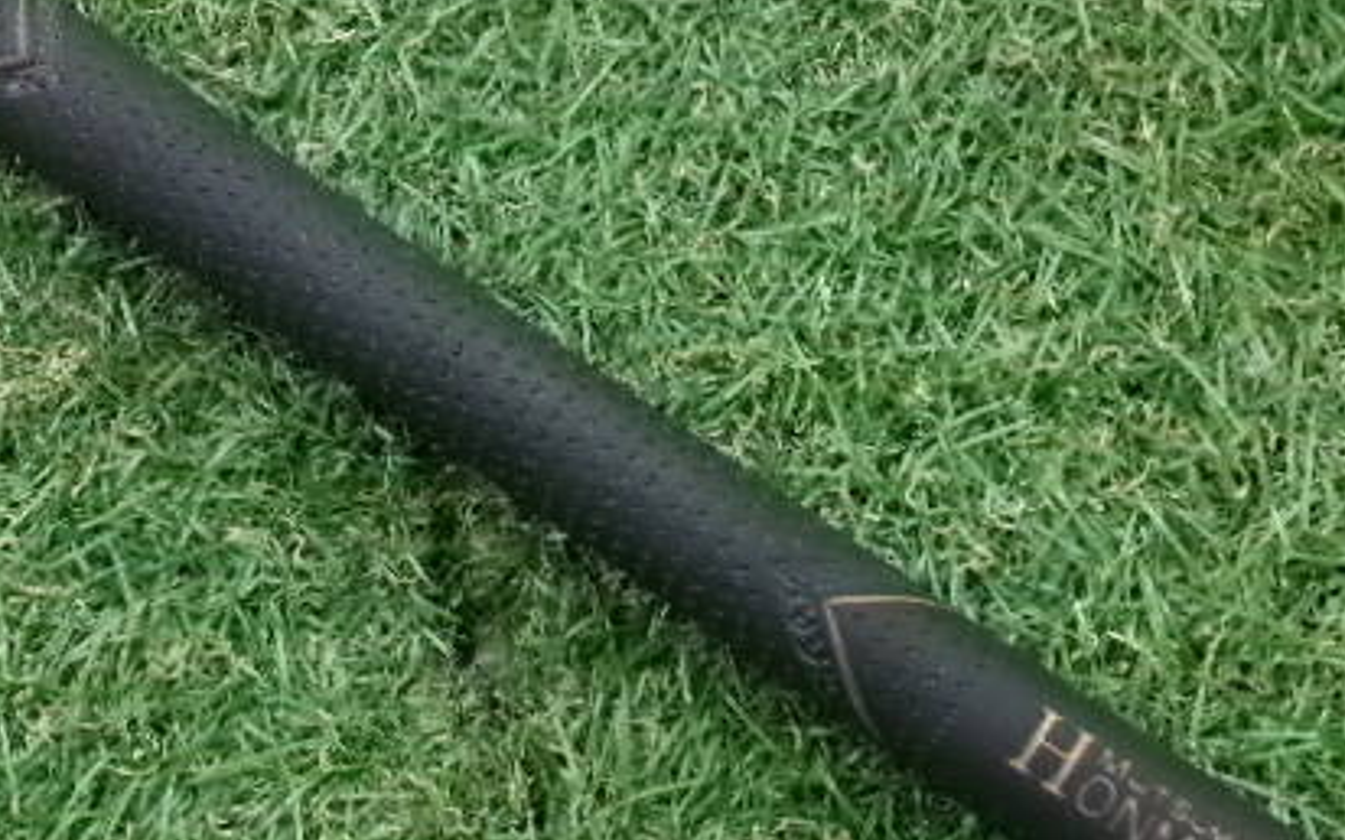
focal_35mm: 46
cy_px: 508
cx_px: 593
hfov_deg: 43.4
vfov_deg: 27.9
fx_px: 1686
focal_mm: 5.1
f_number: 3.9
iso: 800
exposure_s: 1/34
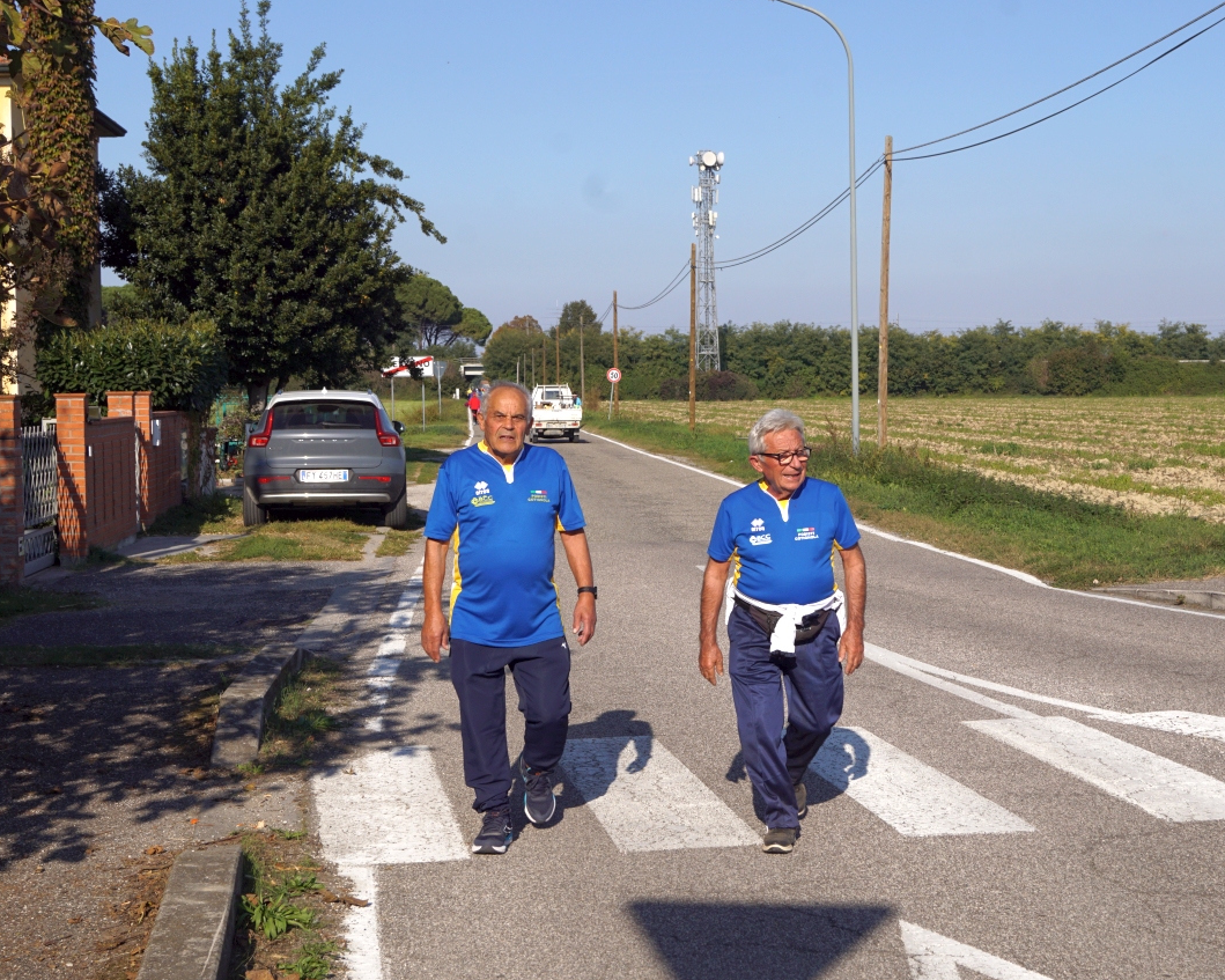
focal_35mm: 60
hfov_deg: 31.6
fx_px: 2159
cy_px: 491
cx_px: 716
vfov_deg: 25.6
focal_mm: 35
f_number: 11
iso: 100
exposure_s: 1/250
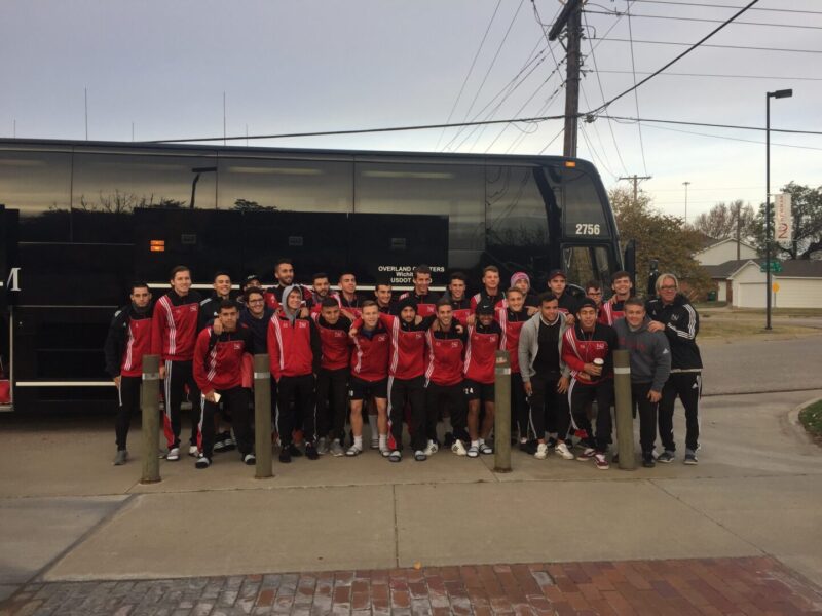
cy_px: 308
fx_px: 689
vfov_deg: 48.2
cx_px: 411
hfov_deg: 61.7
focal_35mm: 29
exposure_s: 1/306
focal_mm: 4.15
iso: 32
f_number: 2.2
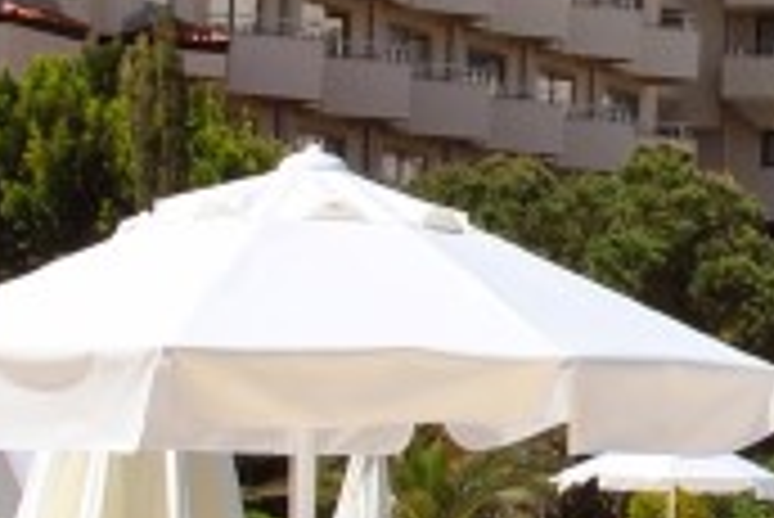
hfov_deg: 11.2
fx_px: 3873
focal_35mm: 180
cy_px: 270
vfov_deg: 7.6
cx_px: 938
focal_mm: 18
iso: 100
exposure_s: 1/320
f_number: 9
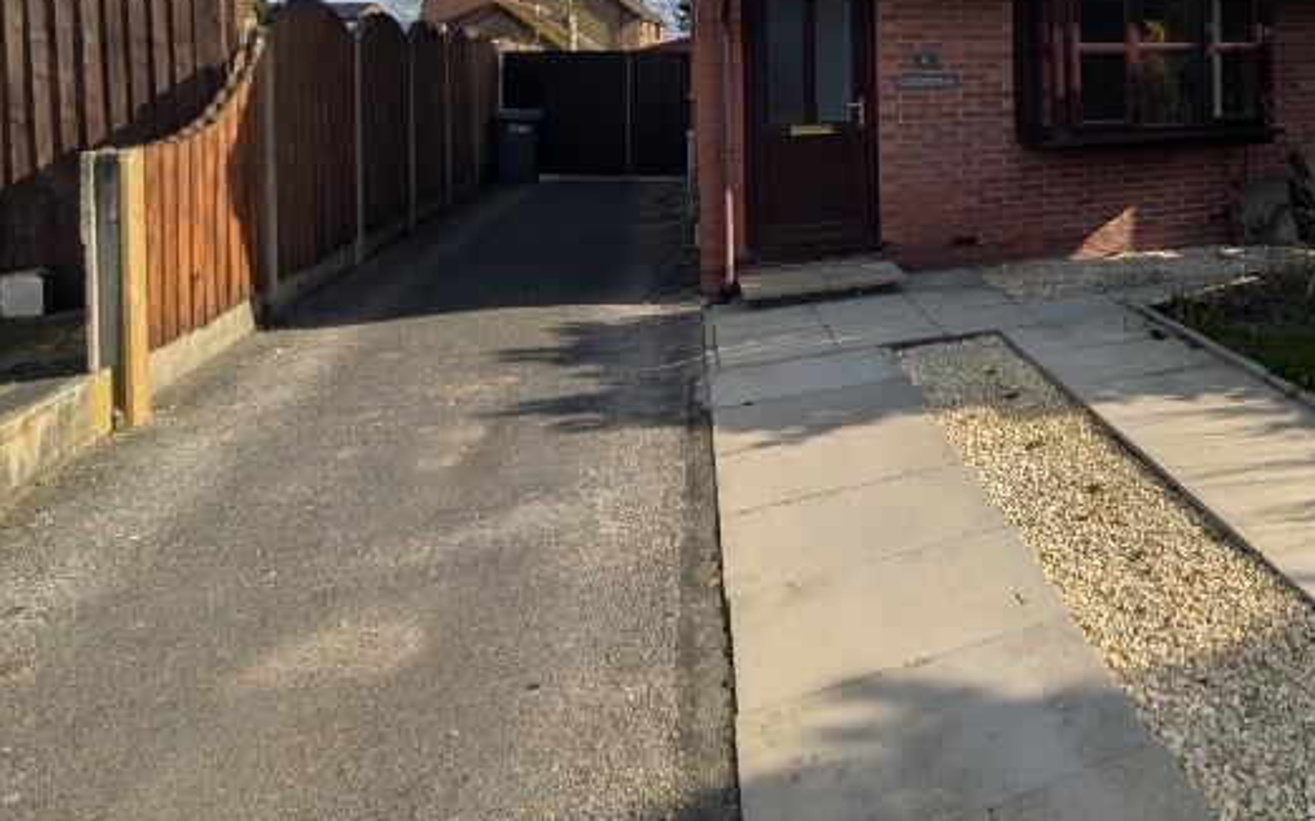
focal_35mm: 25
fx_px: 896
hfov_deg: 62.0
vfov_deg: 44.4
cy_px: 67
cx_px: 1164
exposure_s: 1/1887
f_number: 1.7
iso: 38
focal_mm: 2.02
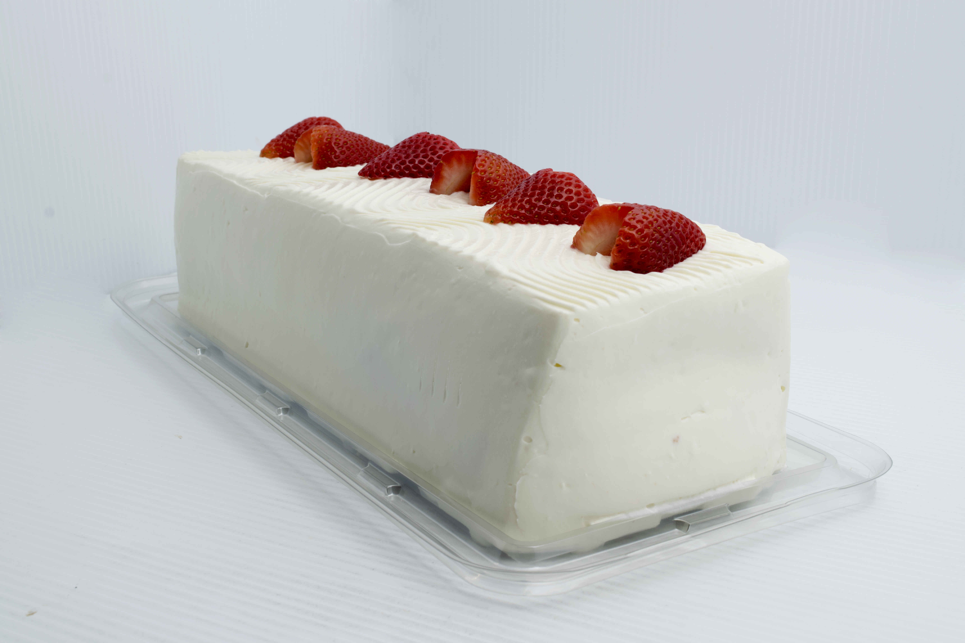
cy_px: 322
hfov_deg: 41.1
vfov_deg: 28.1
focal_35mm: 48
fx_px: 1287
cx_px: 482
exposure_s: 1/100
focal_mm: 32
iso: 100
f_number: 14
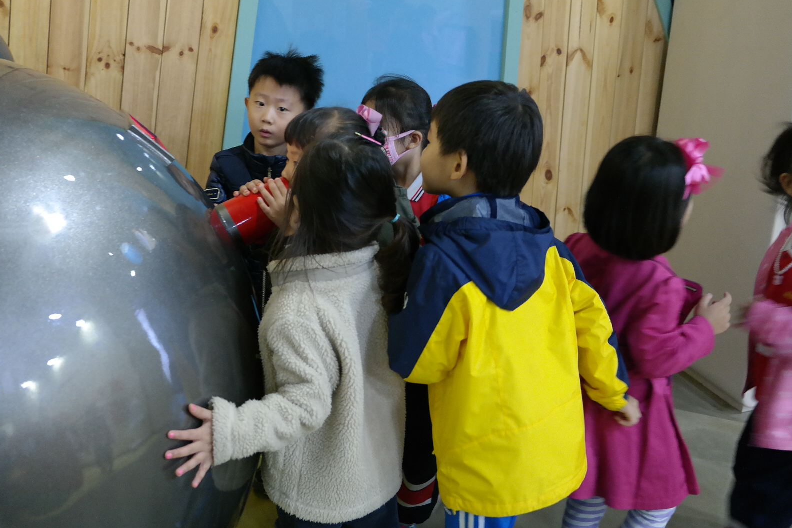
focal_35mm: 36
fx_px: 792
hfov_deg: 53.1
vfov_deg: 36.8
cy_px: 242
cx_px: 380
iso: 1600
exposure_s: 1/40
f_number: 3.5
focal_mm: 22
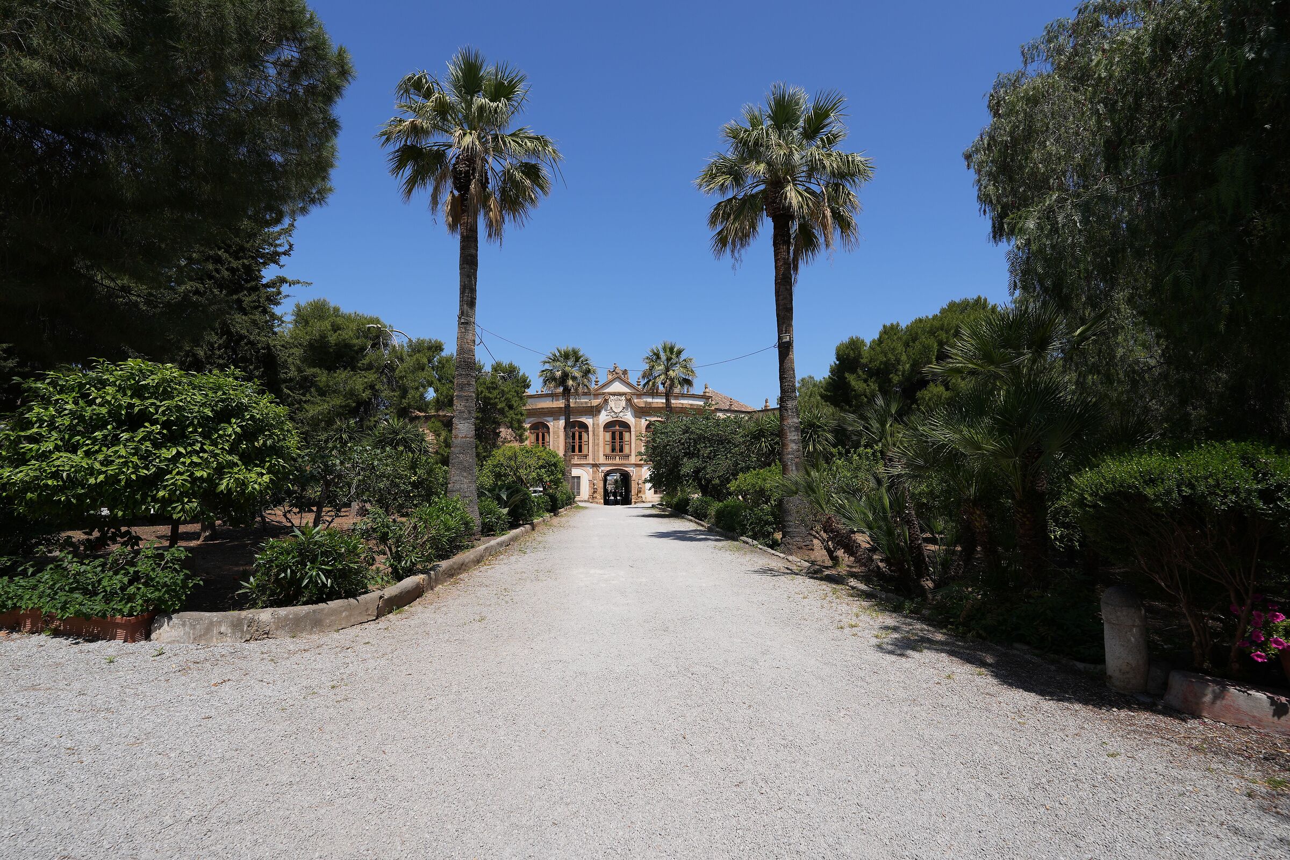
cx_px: 645
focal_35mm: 14
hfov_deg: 104.3
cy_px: 430
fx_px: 502
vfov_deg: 81.2
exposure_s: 1/800
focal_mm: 14
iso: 100
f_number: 5.6
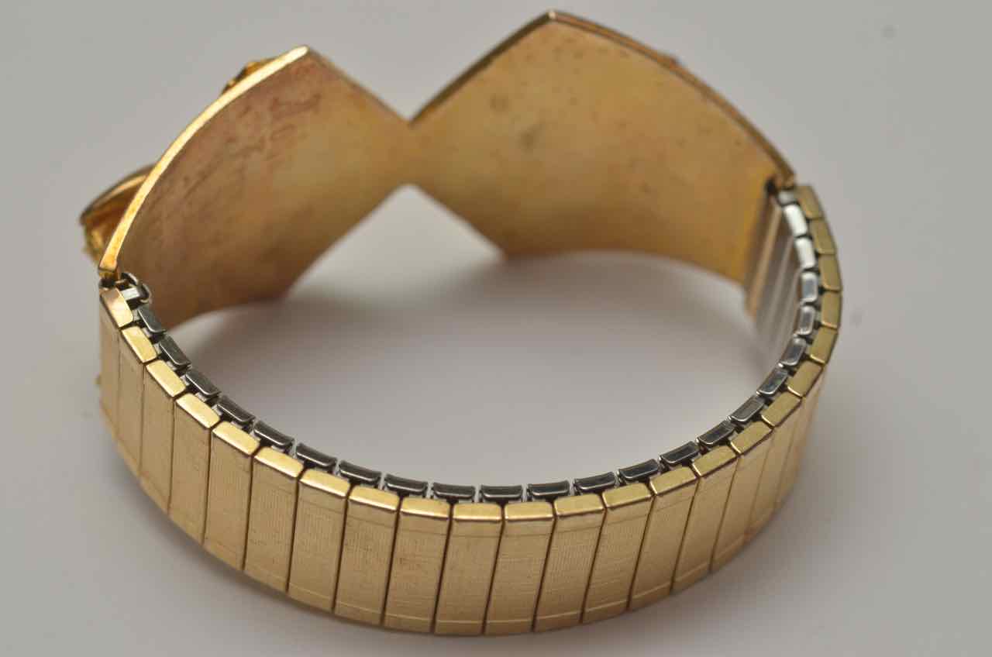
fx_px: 2063
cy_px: 328
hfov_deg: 27.0
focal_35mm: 75
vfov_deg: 18.1
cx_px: 496
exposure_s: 1/160
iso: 800
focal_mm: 50
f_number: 4
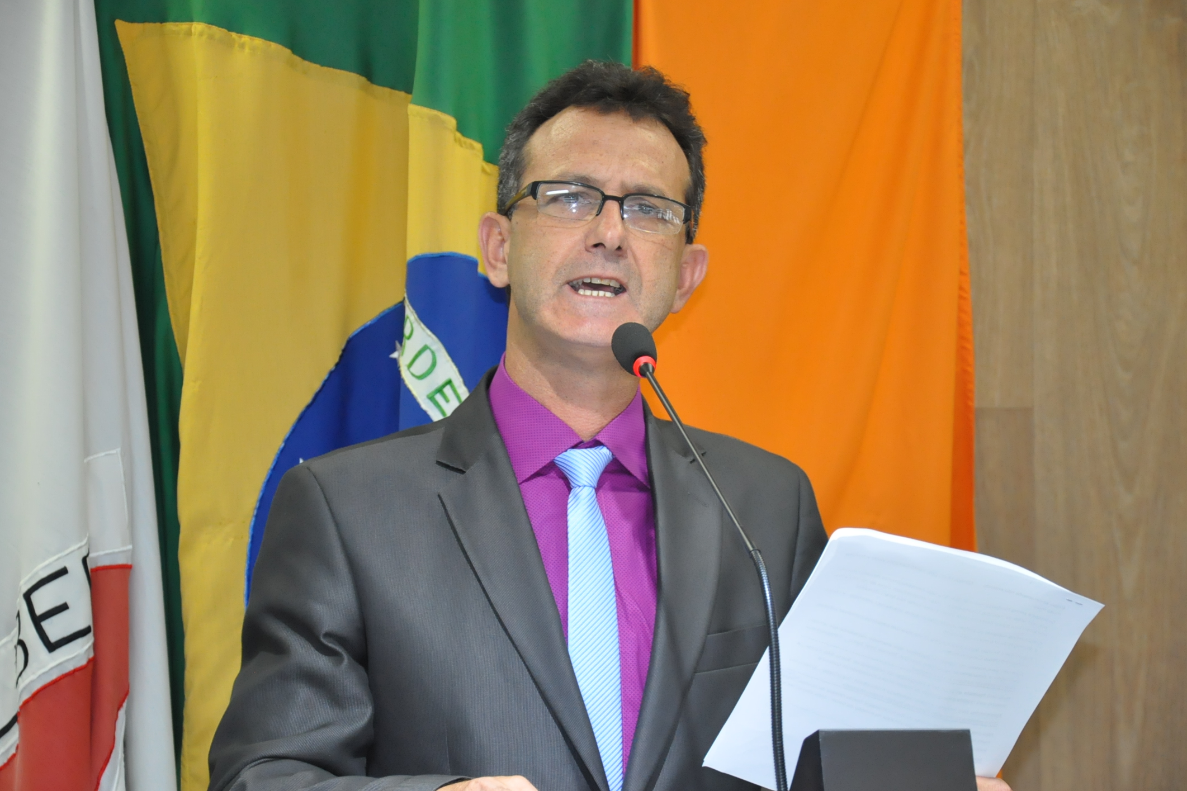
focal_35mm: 114
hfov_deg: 18.0
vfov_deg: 12.1
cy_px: 396
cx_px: 597
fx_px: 3742
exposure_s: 1/60
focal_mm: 75
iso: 2000
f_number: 5.3
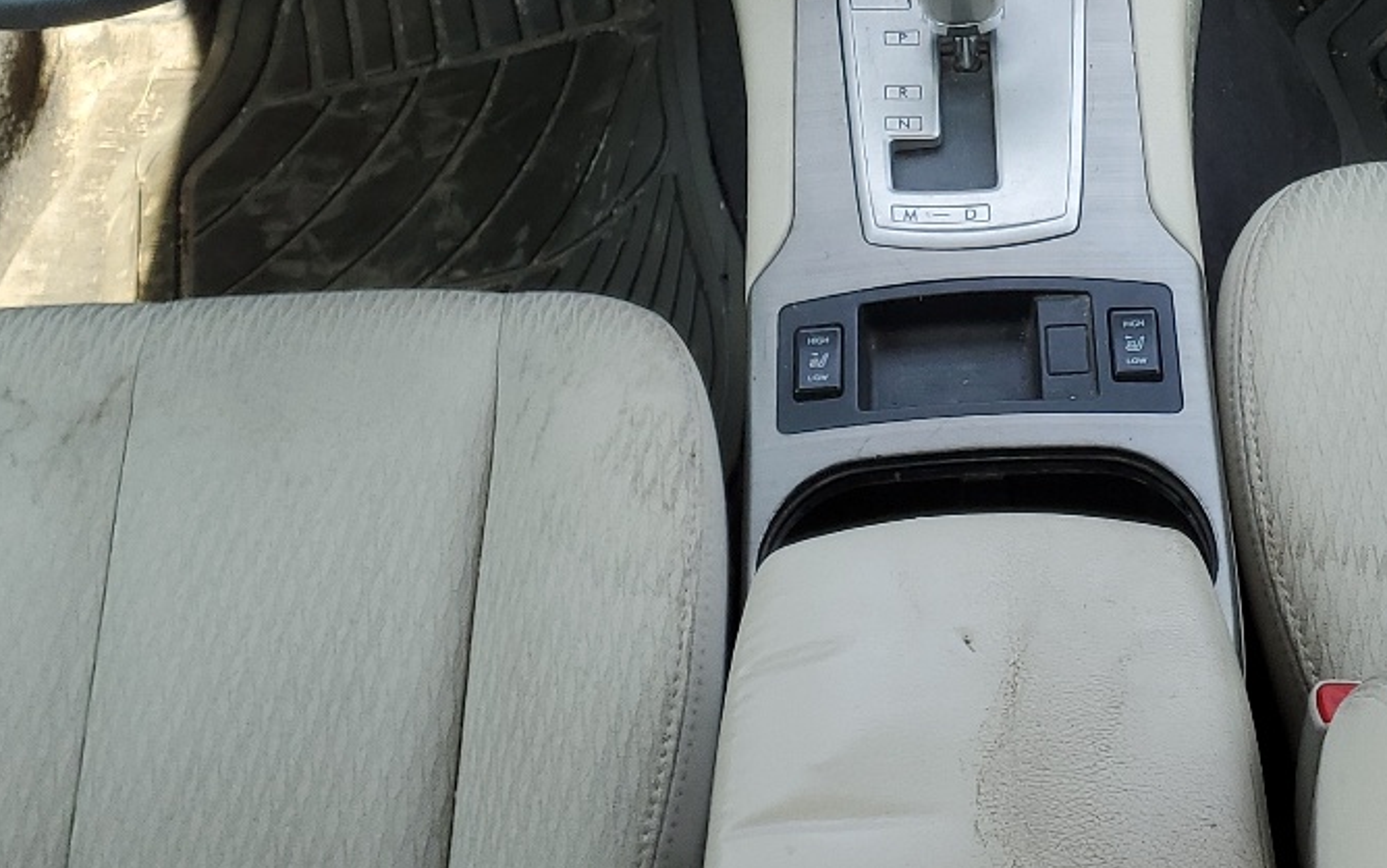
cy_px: 2
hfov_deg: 30.8
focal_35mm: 66
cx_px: 920
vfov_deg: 19.2
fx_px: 2496
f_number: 1.5
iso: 50
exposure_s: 1/263
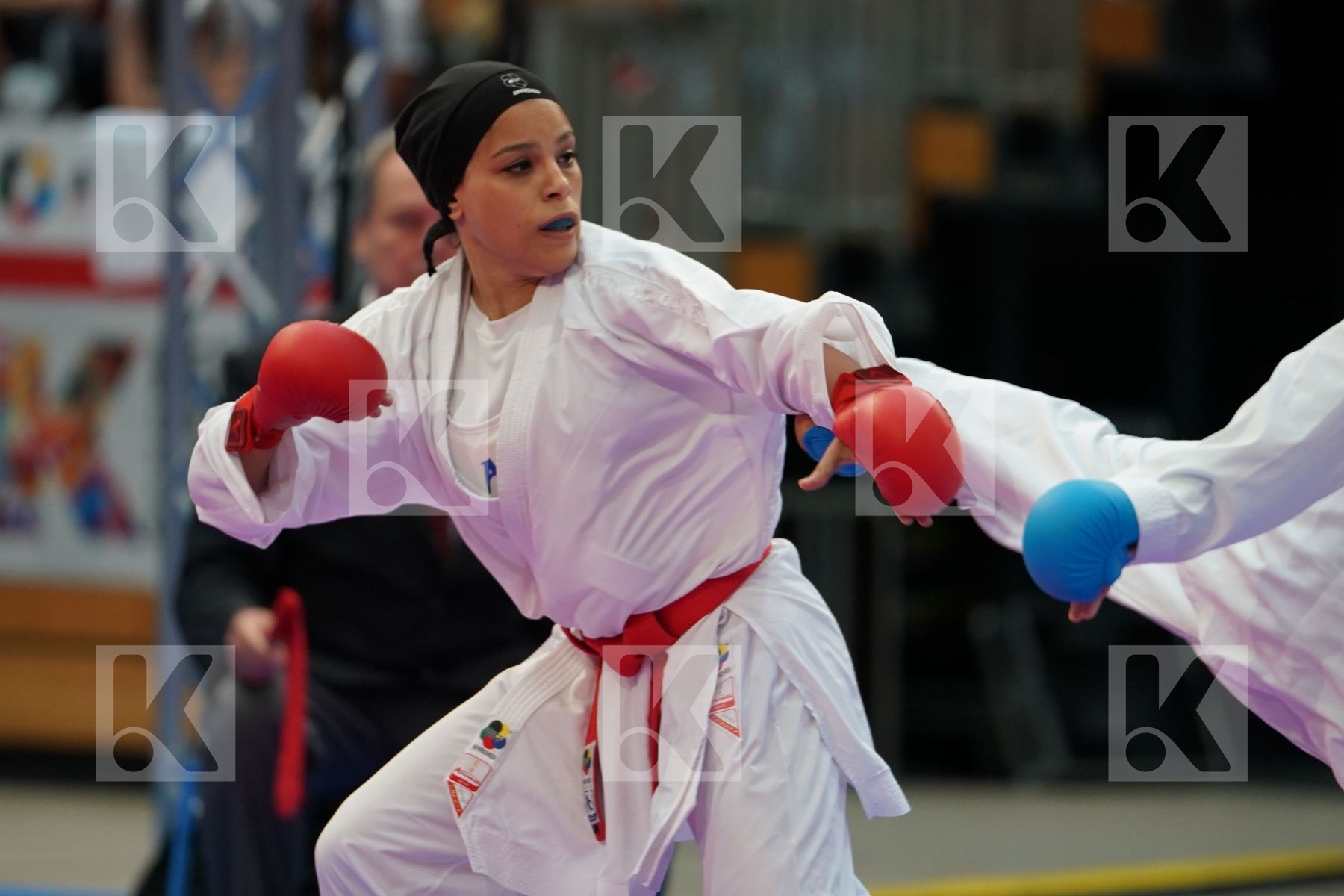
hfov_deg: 6.9
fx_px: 11199
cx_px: 672
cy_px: 448
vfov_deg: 4.6
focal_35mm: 300
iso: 1600
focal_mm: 200
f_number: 2.8
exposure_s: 1/1000
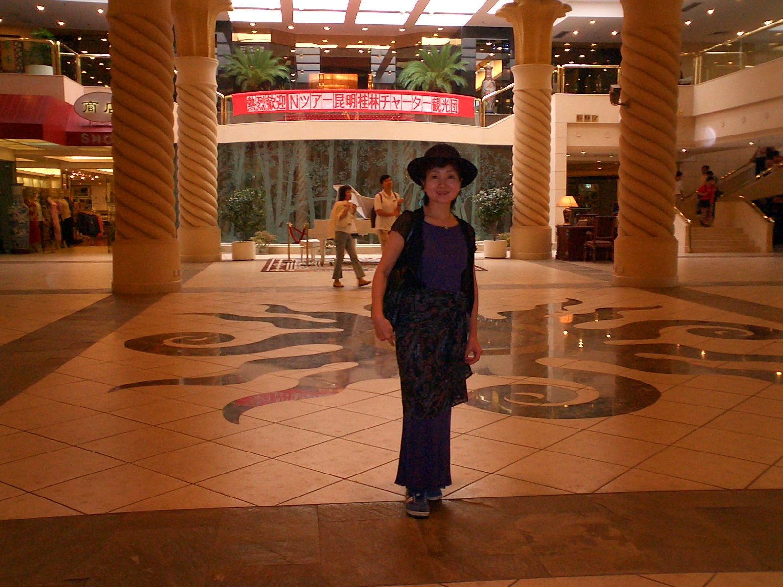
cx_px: 392
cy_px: 294
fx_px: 837
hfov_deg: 50.1
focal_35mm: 37
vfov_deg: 38.7
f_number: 3.5
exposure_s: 1/40
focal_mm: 5.6
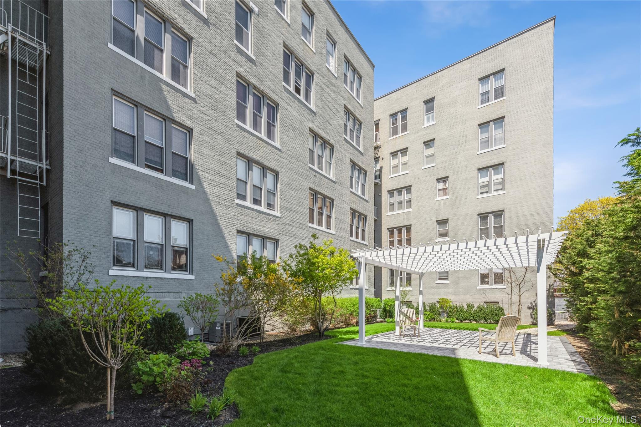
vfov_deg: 77.3
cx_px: 320
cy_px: 214
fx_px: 267
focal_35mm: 15
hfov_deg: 100.4
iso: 400
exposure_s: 1/400
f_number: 11
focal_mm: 15
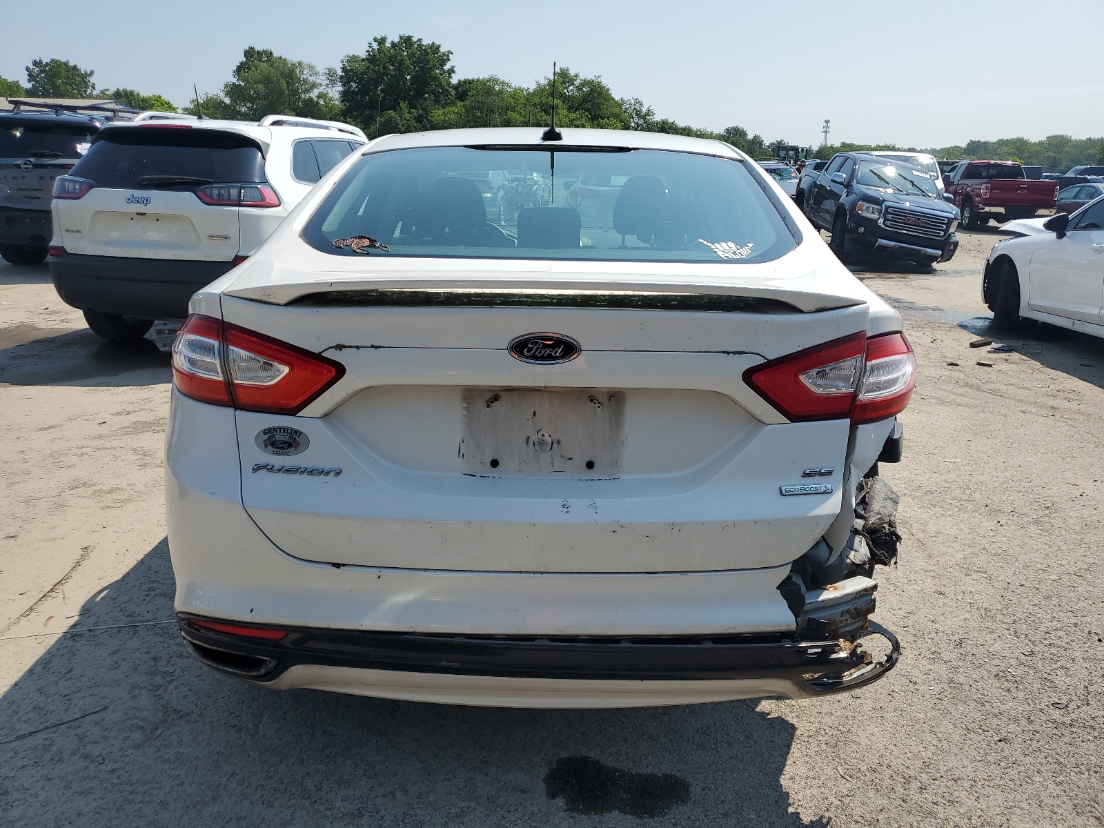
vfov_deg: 53.1
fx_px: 829
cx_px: 552
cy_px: 414
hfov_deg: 67.3
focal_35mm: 26
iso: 50
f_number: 1.5
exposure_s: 1/5000
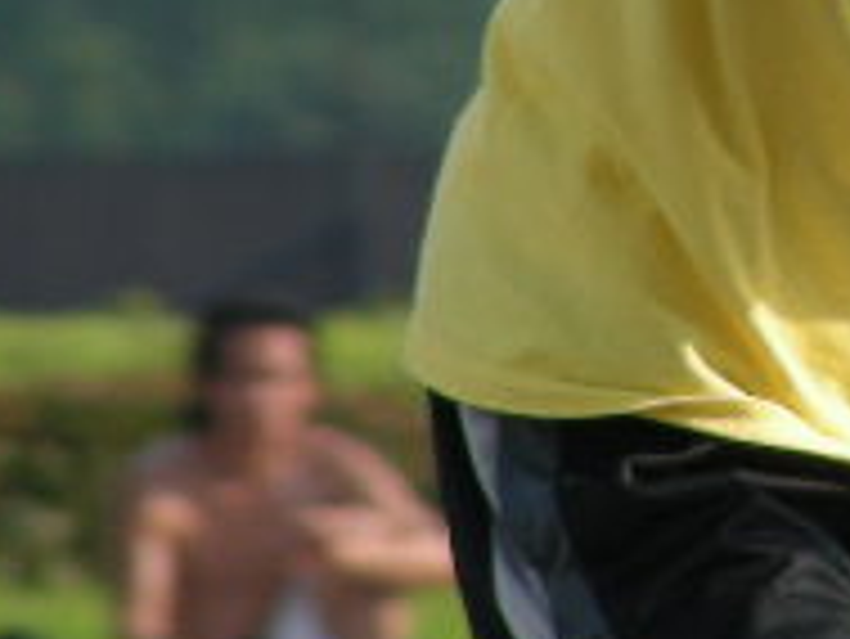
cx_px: 1016
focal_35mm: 1289
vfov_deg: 1.2
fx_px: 31672
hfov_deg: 1.5
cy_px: 166
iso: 50
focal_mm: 63.3
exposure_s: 1/288
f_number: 4
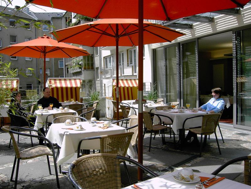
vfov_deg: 40.7
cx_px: 126
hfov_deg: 52.6
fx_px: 254
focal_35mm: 35
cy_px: 94
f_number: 6.7
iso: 100
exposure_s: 1/250
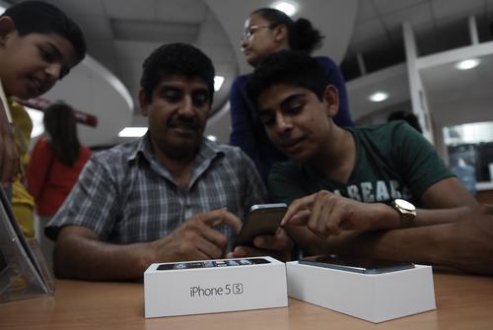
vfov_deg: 50.6
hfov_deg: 70.4
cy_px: 165
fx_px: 350
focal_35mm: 26
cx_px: 246
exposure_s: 1/30
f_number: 2.8
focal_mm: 17
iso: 400
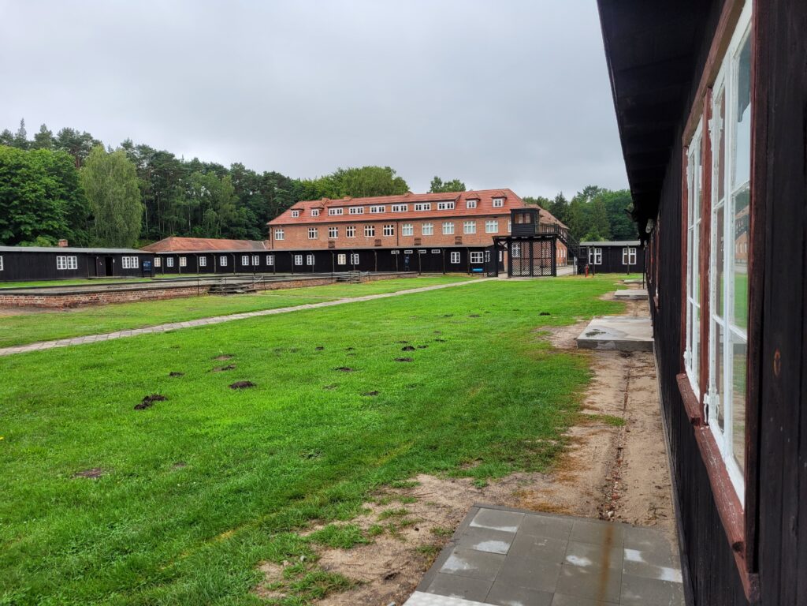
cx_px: 404
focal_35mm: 26
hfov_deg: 67.3
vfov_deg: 53.1
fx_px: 606
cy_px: 303
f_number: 1.8
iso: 40
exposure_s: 1/195
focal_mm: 5.4
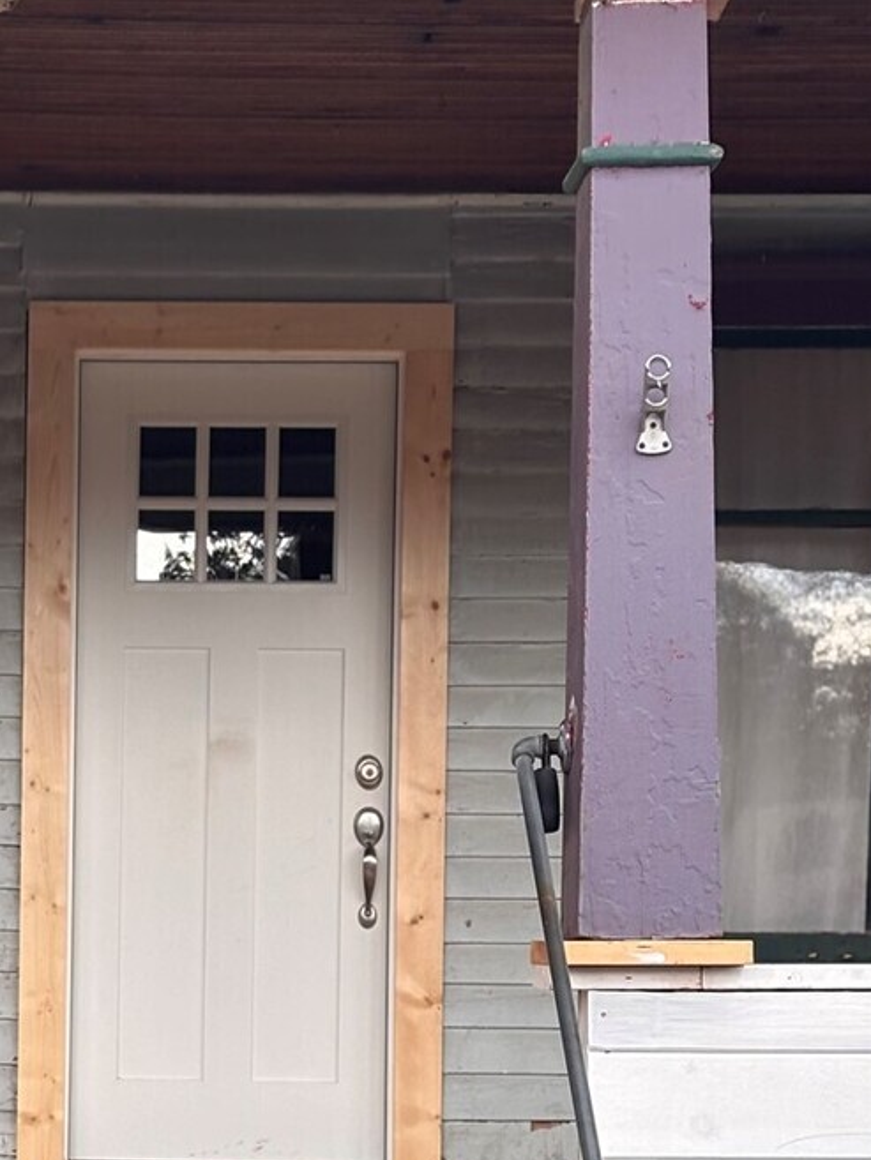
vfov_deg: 17.1
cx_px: -49
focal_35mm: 114
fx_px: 3823
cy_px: 959
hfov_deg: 12.8
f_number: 1.6
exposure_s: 1/334
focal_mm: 5.96
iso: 32
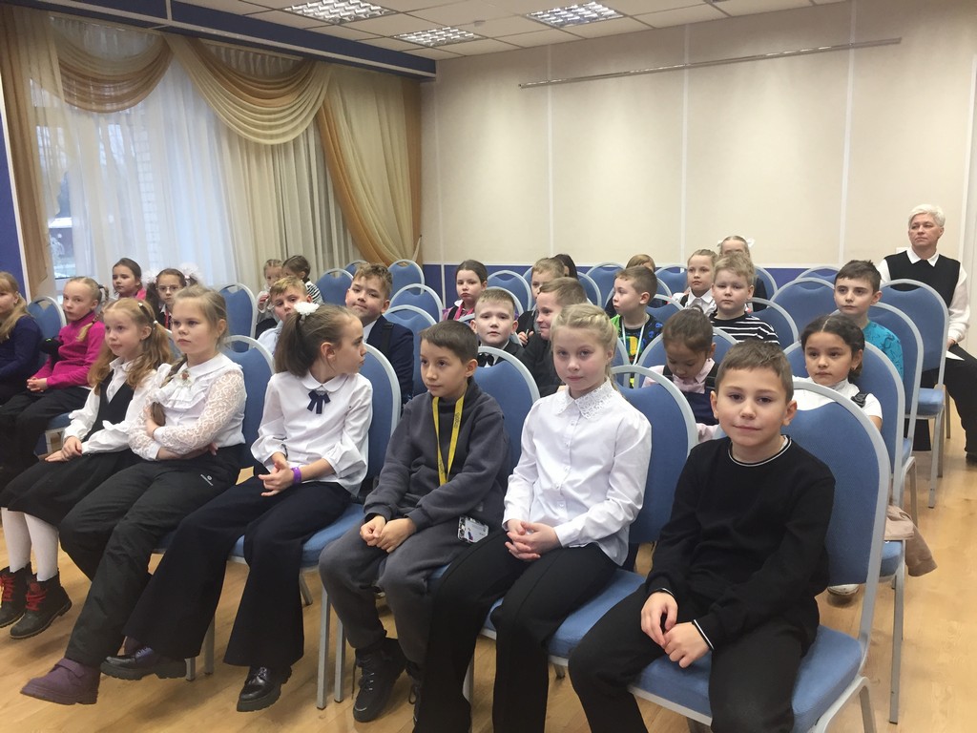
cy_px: 366
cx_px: 488
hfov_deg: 61.7
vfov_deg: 48.2
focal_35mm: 29
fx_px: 818
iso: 64
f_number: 2.2
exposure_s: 1/33
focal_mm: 4.15
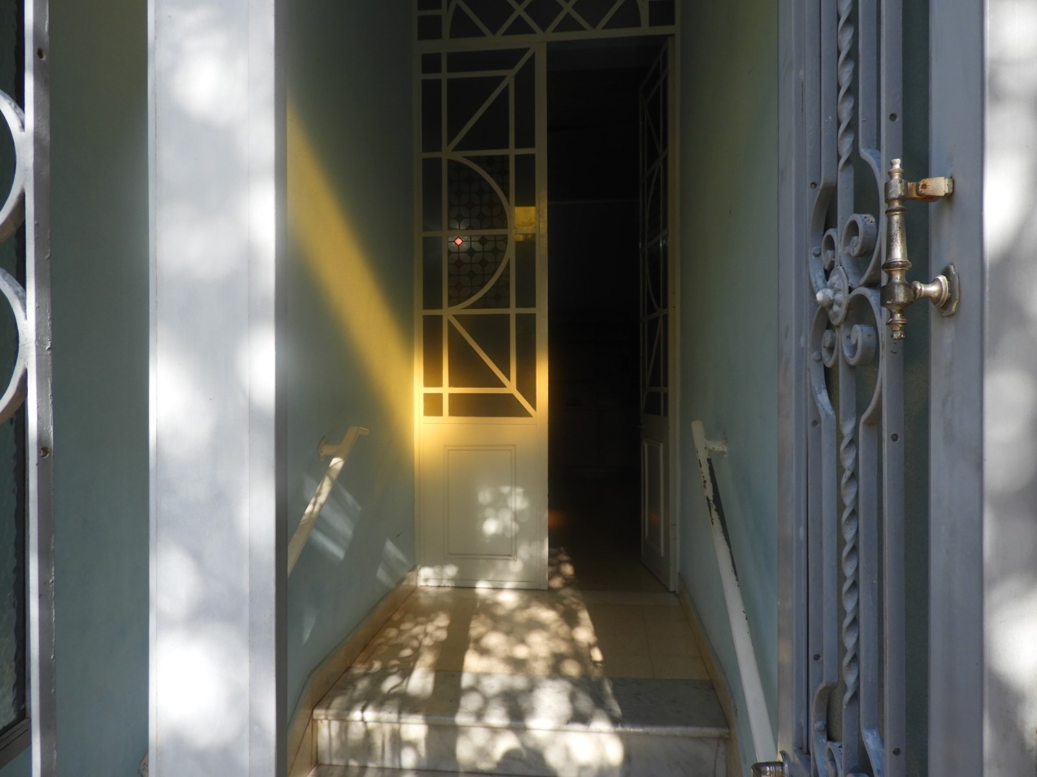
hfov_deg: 71.6
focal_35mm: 24
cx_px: 518
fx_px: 719
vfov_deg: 56.8
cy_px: 388
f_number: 3.3
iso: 100
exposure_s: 1/250
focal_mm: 4.3
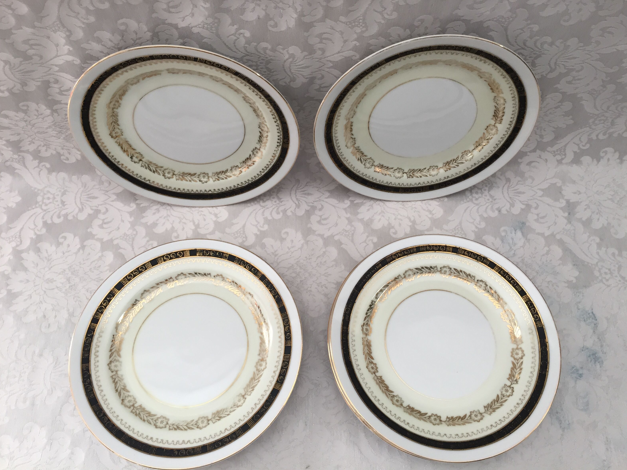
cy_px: 227
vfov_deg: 46.8
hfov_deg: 60.0
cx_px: 322
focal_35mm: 30
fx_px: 543
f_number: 2.2
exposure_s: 1/33
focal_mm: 4.15
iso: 40
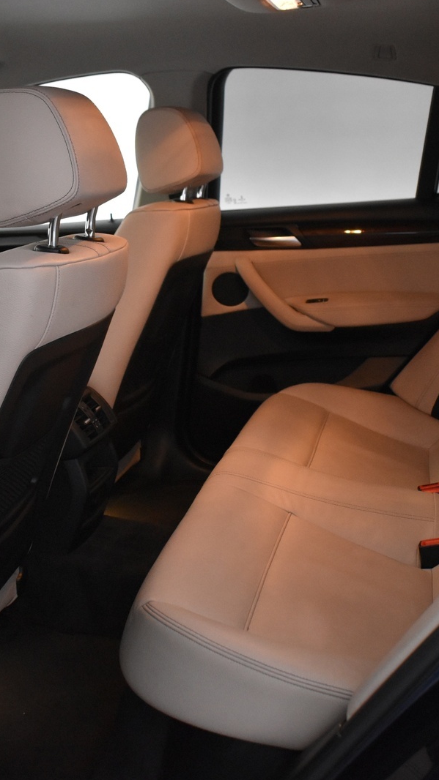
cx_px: 211
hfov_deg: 27.7
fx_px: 891
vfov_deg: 47.4
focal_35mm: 43
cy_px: 389
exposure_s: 1/60
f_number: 3.5
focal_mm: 18
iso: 2800
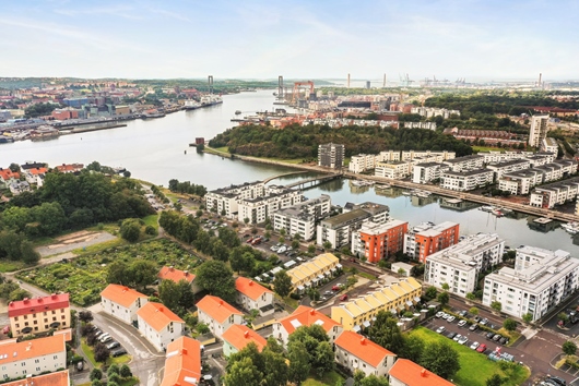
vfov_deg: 46.5
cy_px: 193
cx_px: 290
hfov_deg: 65.4
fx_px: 451
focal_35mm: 28
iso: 100
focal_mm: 10.26
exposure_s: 1/240
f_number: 8
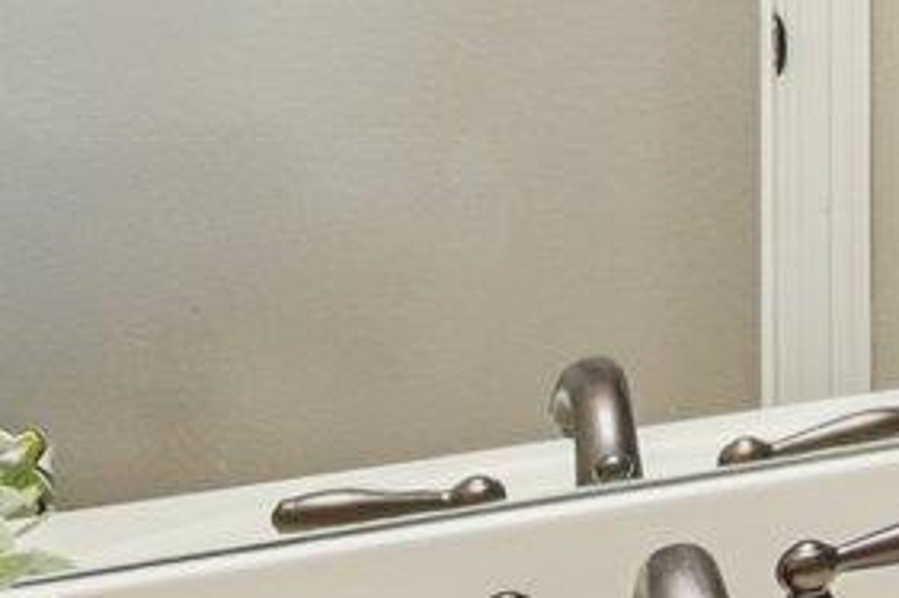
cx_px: 2713
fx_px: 2546
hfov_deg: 11.3
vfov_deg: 12.6
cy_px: -337
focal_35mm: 102
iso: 400
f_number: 8
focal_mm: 14
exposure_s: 1/13
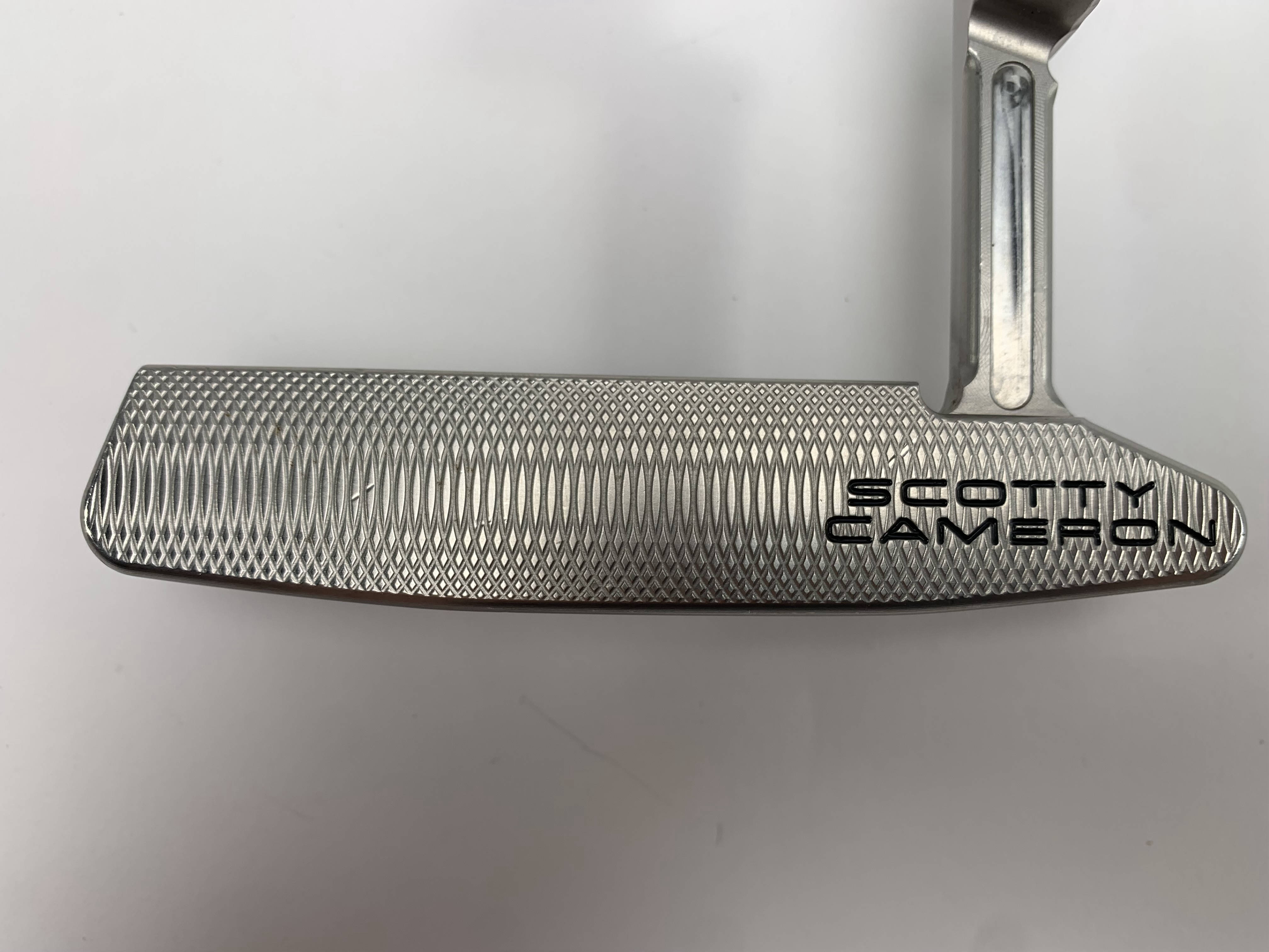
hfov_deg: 67.3
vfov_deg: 53.1
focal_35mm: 26
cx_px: 634
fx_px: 953
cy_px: 476
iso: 25
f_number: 1.8
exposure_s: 1/154
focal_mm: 4.25
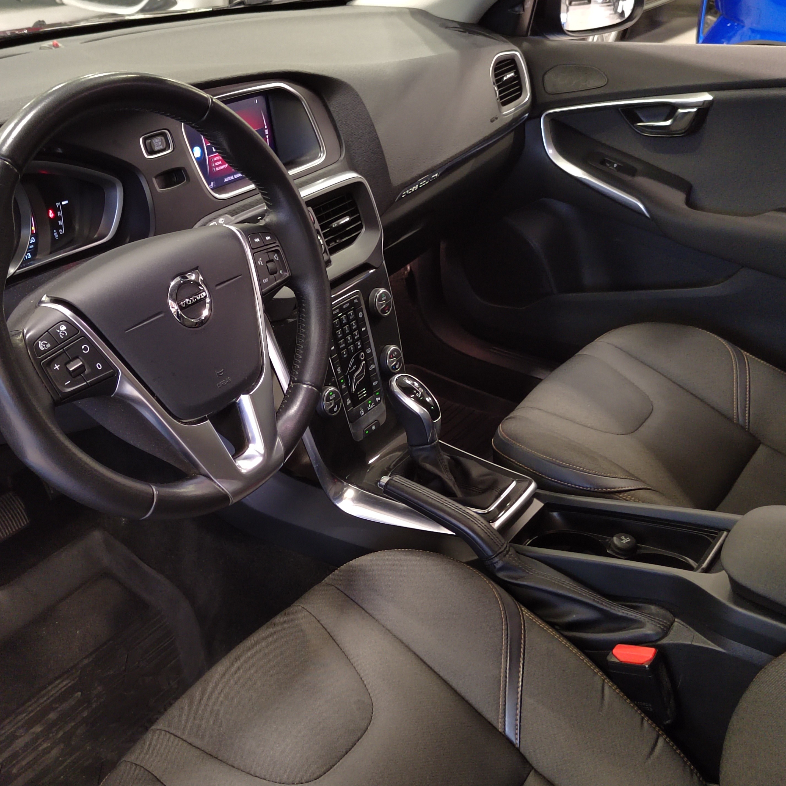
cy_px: 398
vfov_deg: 47.2
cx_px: 304
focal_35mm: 35
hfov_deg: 46.9
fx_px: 899
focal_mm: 5.52
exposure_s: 1/50
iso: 2566
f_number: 1.9
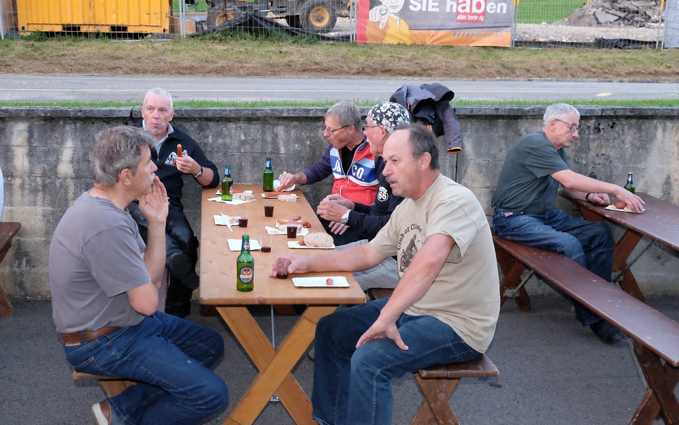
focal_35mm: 47
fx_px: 870
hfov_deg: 42.6
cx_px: 340
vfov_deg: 27.4
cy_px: 203
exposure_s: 1/150
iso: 5000
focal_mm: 30.9
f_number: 6.4
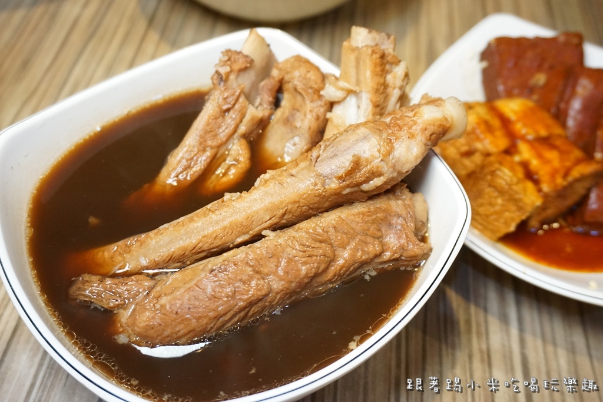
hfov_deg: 53.1
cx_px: 302
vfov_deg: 36.9
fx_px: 603
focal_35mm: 36
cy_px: 201
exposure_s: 1/60
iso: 2500
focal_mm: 24
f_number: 4.5
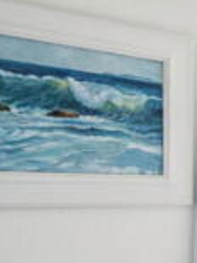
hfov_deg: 15.7
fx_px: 494
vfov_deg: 29.2
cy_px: 211
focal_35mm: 65
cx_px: 434
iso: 320
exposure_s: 1/320
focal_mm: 16
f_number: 5
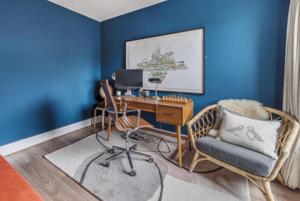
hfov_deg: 95.5
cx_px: 121
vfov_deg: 73.4
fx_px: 133
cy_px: 86
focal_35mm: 16
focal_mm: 12
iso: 100
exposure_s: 1
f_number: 8
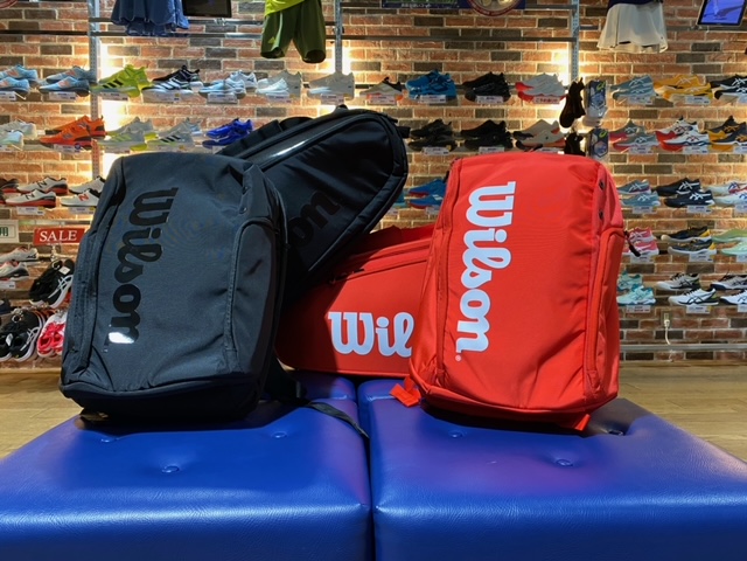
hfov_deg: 67.3
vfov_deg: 53.1
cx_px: 374
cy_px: 280
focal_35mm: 26
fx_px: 561
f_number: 1.8
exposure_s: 1/50
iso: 250
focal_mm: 4.25
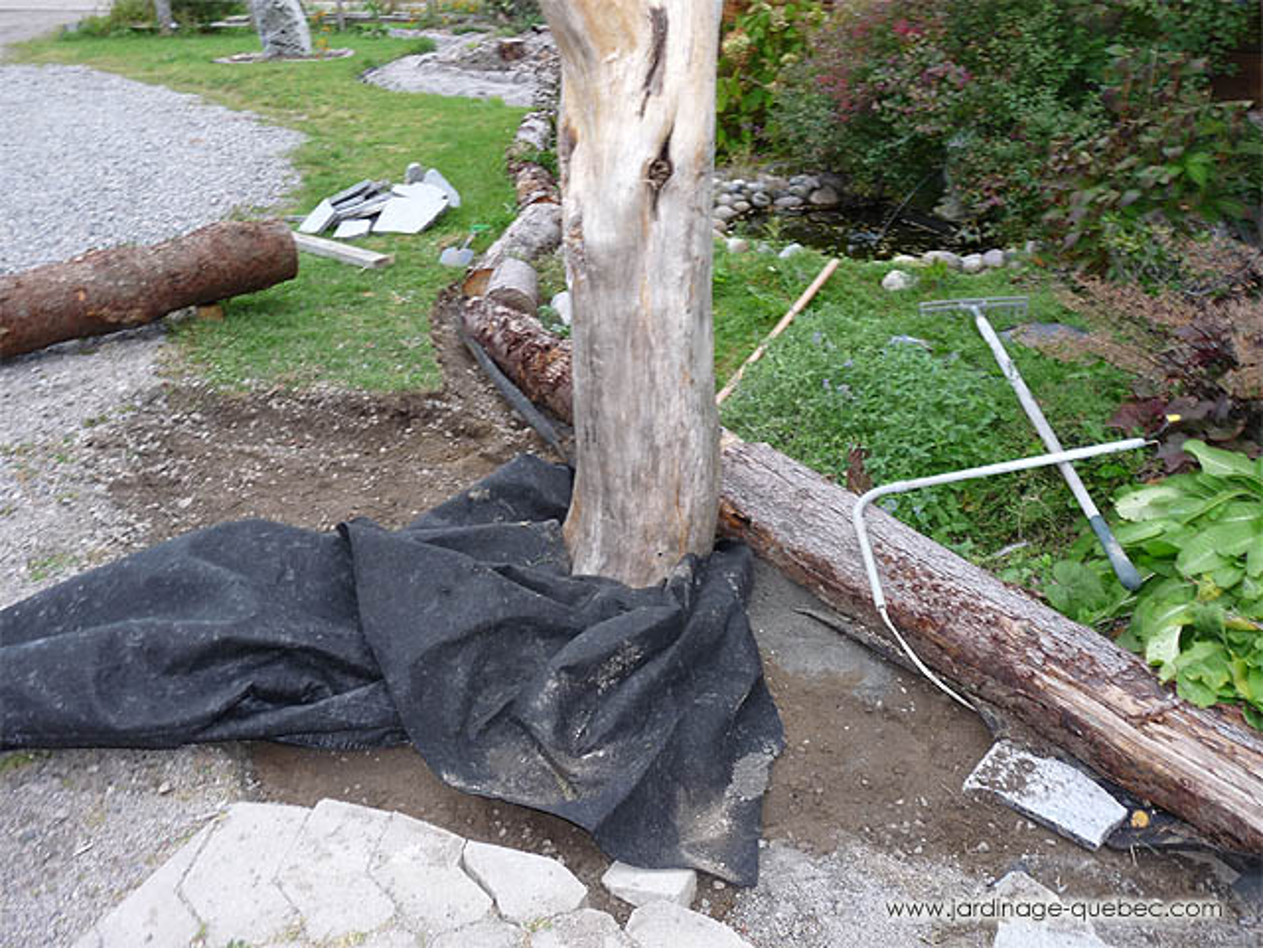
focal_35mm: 27
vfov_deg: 51.4
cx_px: 632
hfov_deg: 65.3
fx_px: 985
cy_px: 474
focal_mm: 4.8
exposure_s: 1/30
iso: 100
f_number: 2.8
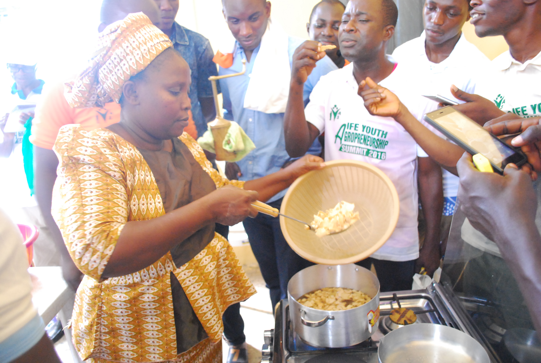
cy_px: 182
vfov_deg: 48.1
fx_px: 407
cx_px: 270
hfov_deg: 67.3
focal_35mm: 27
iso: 1600
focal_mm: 18
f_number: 3.5
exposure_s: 1/25
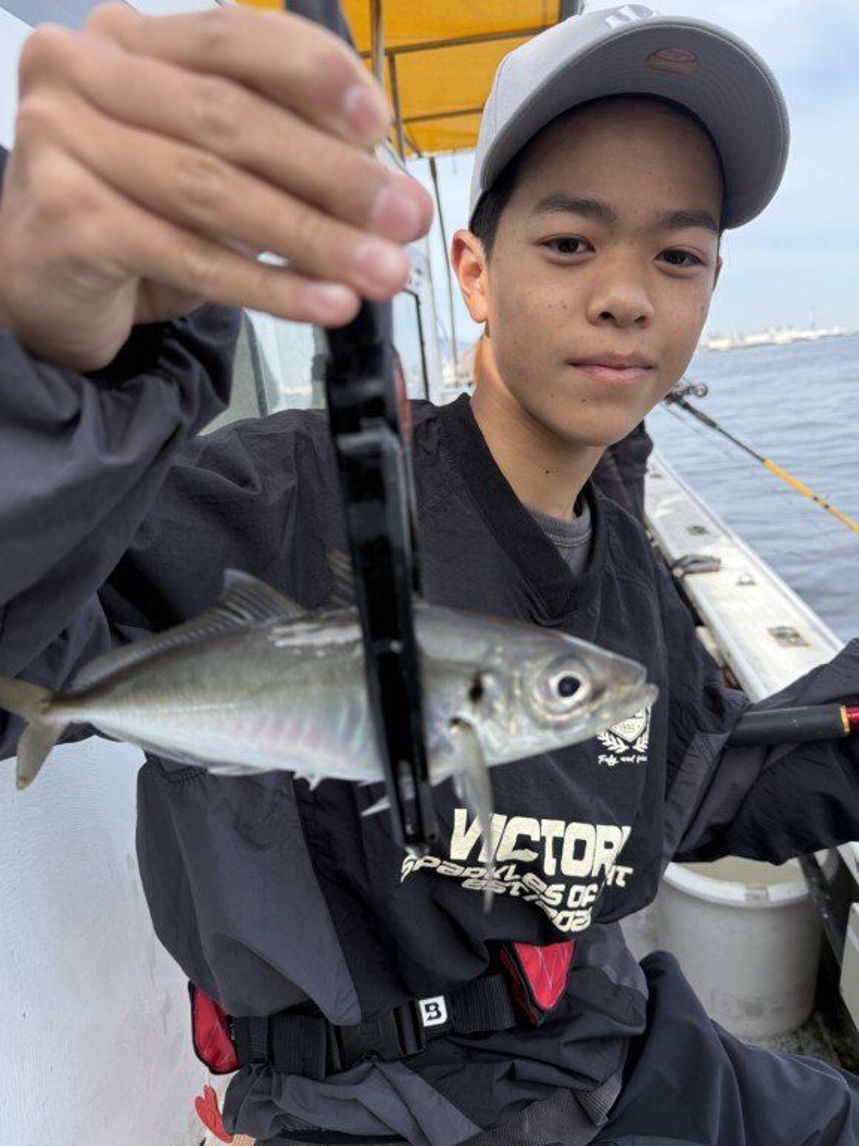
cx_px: 434
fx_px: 827
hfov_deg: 54.9
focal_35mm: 25
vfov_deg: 69.4
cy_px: 573
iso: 100
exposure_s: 1/1689
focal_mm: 6.76
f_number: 1.78
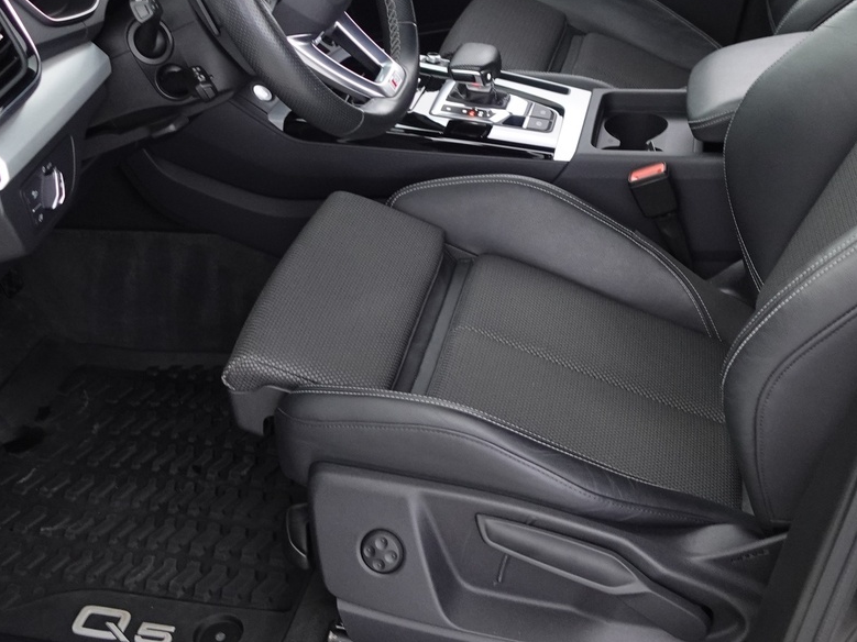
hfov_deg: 39.6
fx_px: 1188
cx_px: 476
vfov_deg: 30.1
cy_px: 226
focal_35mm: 48
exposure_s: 1/15
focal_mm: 9.4
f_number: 1.8
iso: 800
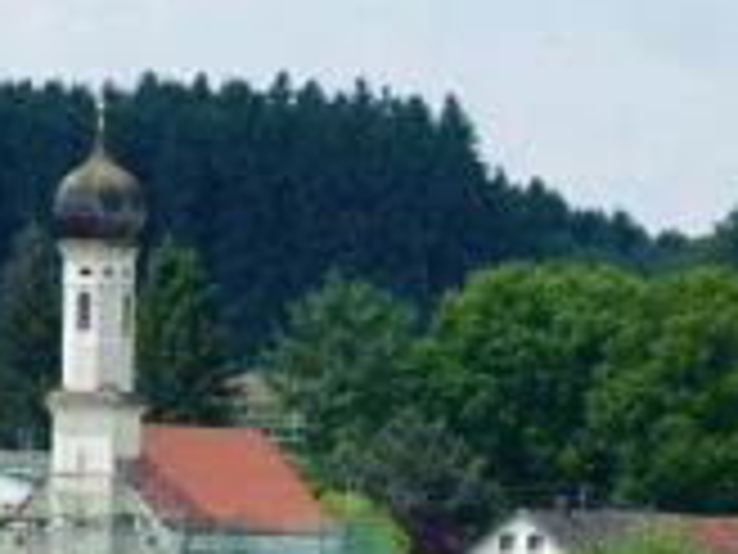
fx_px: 9978
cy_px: 482
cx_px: 344
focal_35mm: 468
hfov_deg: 4.2
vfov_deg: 3.2
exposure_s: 1/500
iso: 100
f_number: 5.2
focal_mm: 23.4
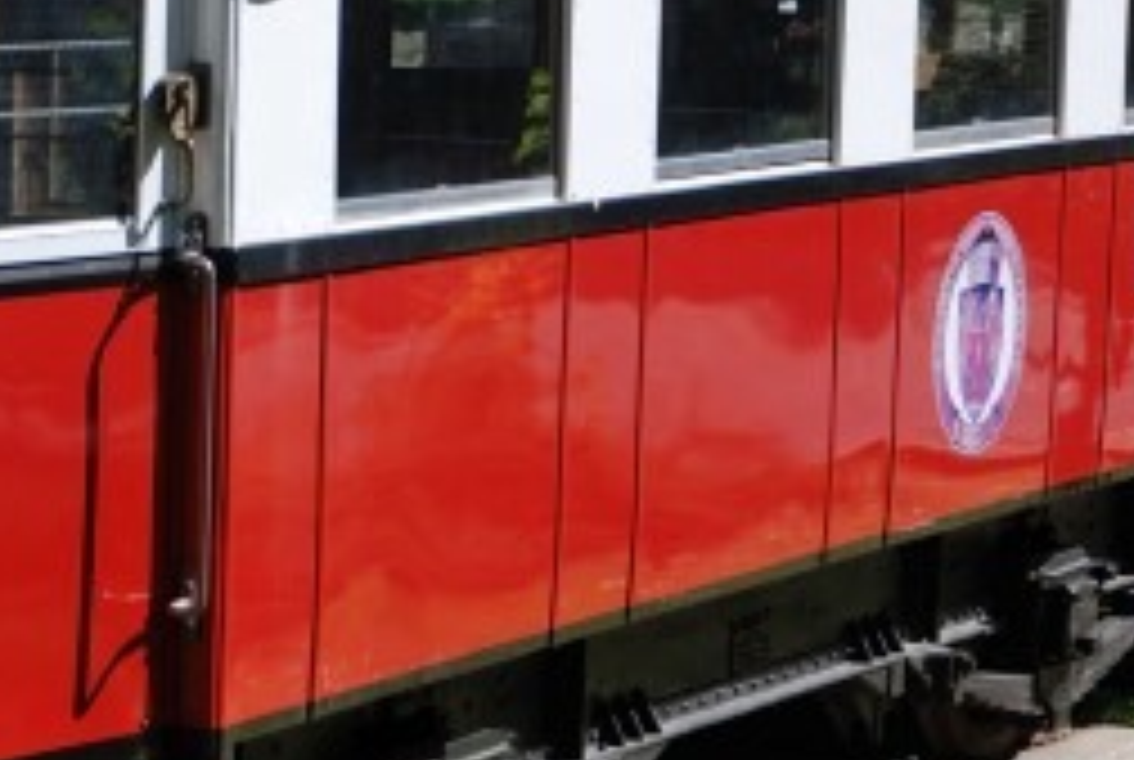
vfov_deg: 8.5
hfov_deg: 12.5
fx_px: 5112
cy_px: 193
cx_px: 14
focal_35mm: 162
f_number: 5.6
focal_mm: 34
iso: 100
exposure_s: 1/125
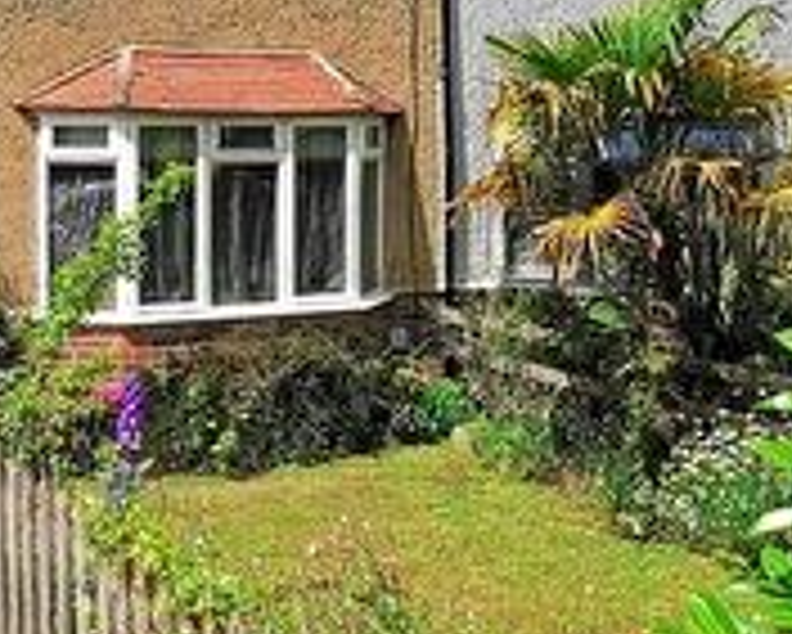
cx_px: 405
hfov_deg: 28.7
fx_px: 1548
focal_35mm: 66
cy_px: 142
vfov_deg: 22.9
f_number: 2.2
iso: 50
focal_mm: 2.26
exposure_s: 1/1043
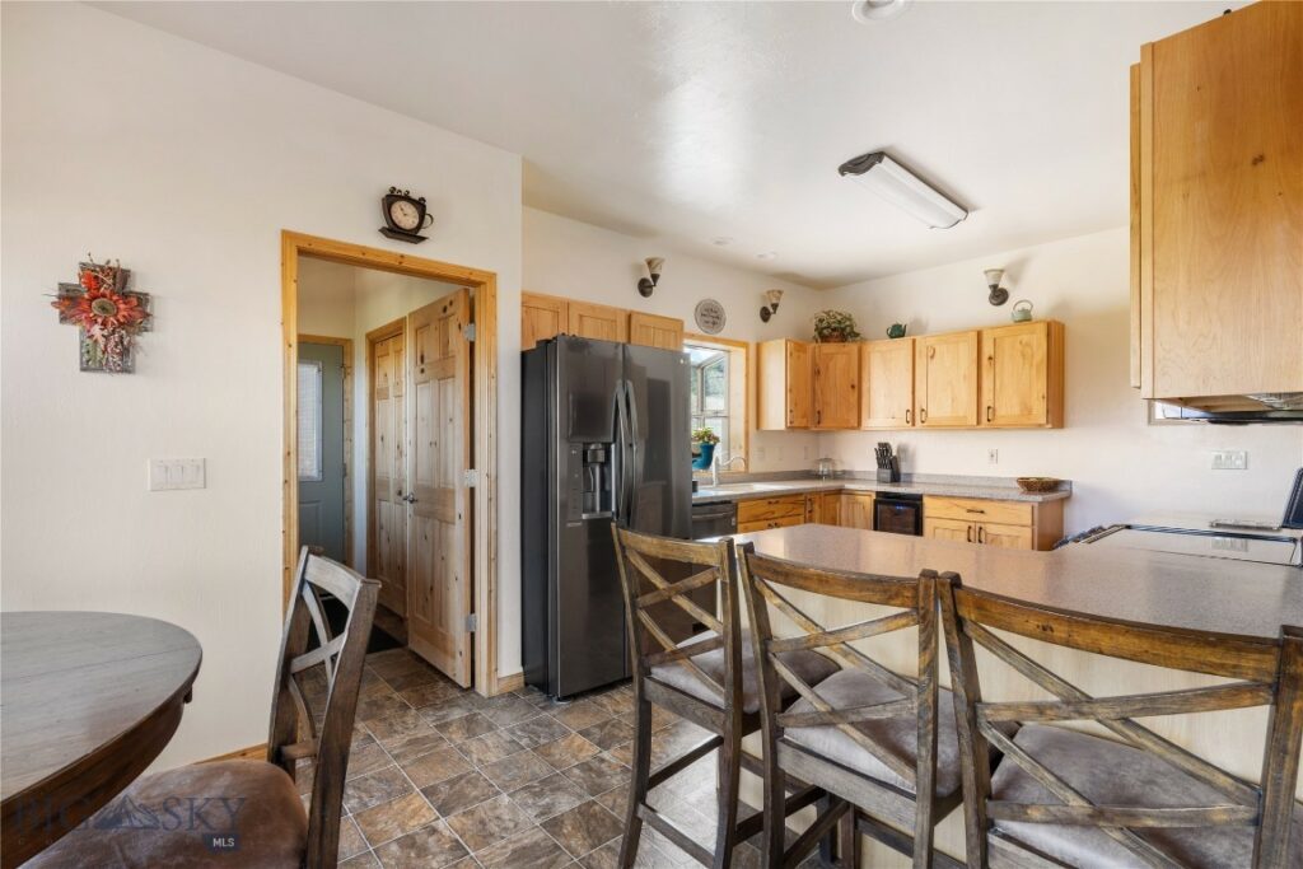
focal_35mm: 16
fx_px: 597
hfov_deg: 95.0
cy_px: 434
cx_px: 652
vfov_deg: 72.1
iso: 400
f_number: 8
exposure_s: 1/10
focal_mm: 16.5
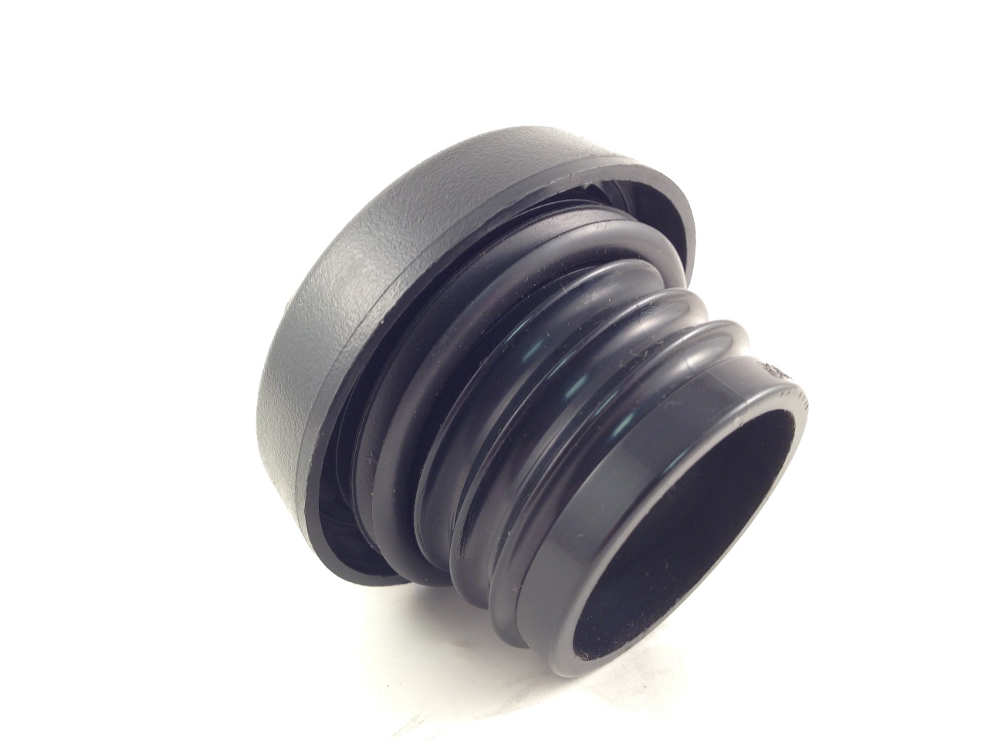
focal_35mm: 33
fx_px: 942
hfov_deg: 55.4
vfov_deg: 42.9
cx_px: 494
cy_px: 370
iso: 50
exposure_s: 1/20
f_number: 2.4
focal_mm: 4.12
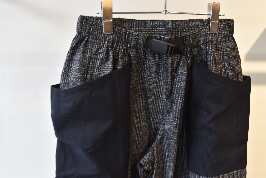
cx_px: 133
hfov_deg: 53.1
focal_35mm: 36
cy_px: 89
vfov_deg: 36.9
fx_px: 266
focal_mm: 24
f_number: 6.3
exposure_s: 1/6
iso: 400
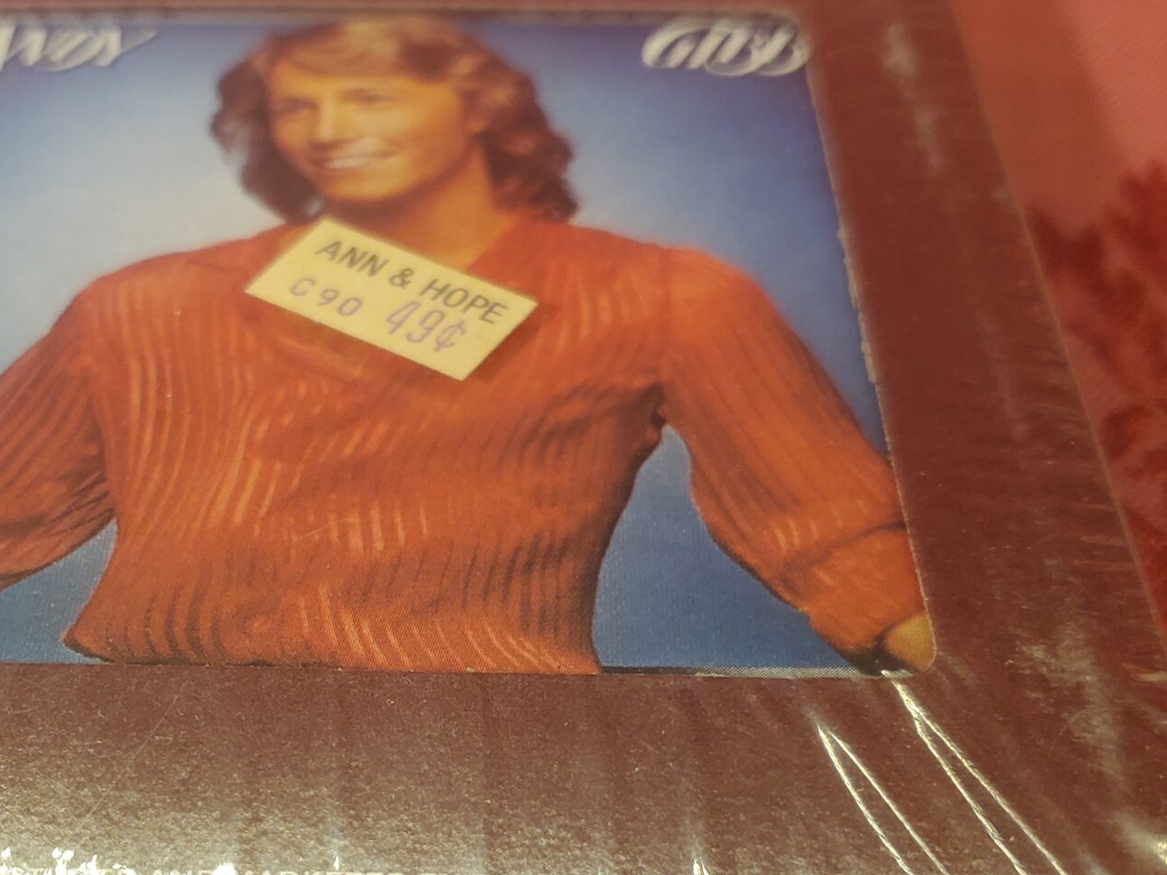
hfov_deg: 36.4
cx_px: 376
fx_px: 1753
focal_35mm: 52
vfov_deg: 27.7
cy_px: 629
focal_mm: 4.3
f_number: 1.5
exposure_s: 1/120
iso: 125
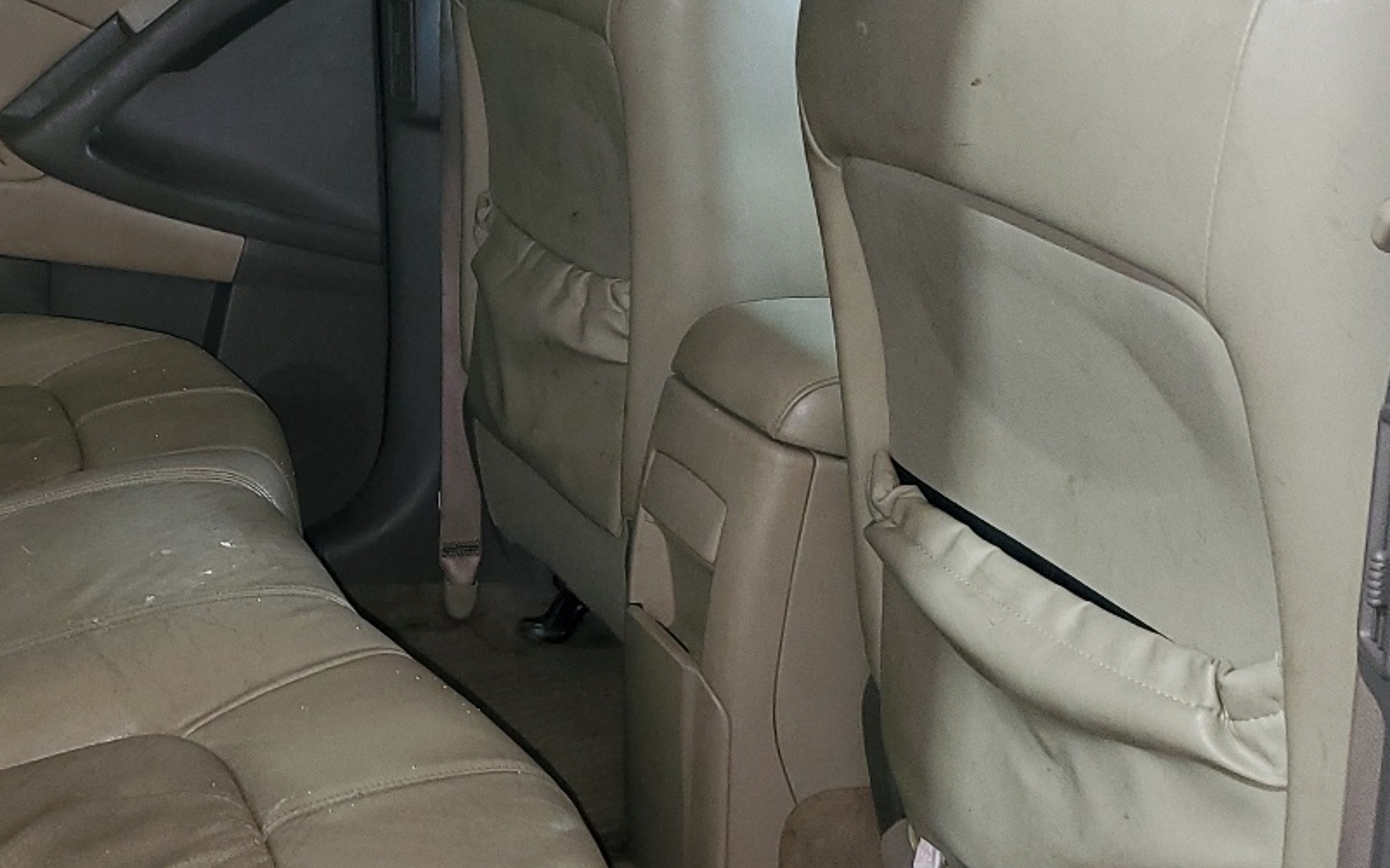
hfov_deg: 35.7
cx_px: 274
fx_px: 2083
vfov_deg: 23.5
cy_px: 456
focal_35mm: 55
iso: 107
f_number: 1.5
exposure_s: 1/24
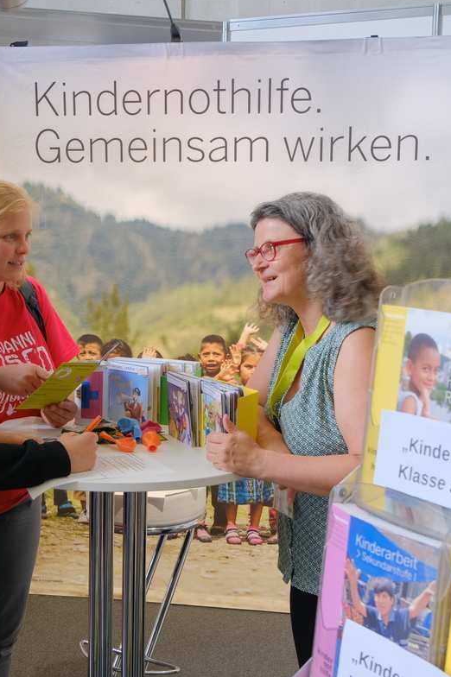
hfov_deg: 27.4
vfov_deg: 40.4
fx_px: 922
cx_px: 177
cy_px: 339
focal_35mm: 49
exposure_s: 1/40
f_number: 4
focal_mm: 21.2
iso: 320
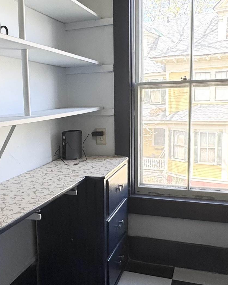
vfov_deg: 45.8
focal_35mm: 40
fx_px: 337
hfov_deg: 36.8
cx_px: 70
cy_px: 148
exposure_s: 1/99
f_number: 2.2
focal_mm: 2.22
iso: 64
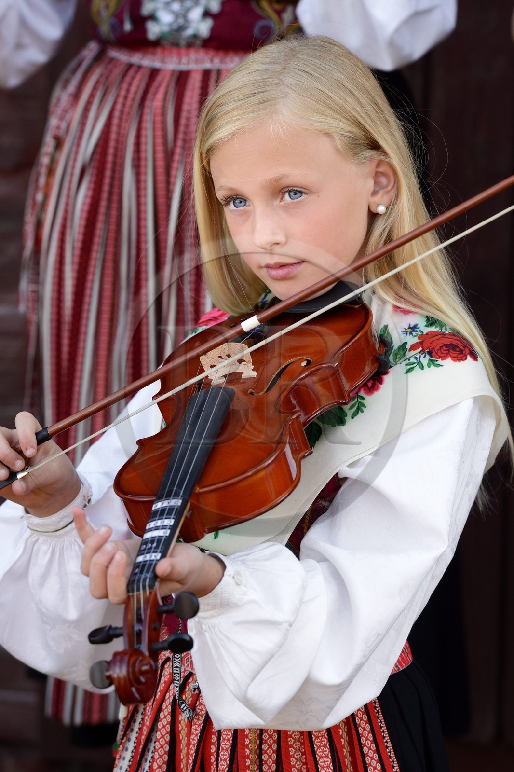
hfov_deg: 8.1
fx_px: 3642
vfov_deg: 12.1
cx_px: 257
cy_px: 386
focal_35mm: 170
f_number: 5.6
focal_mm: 170
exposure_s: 1/320
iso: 800
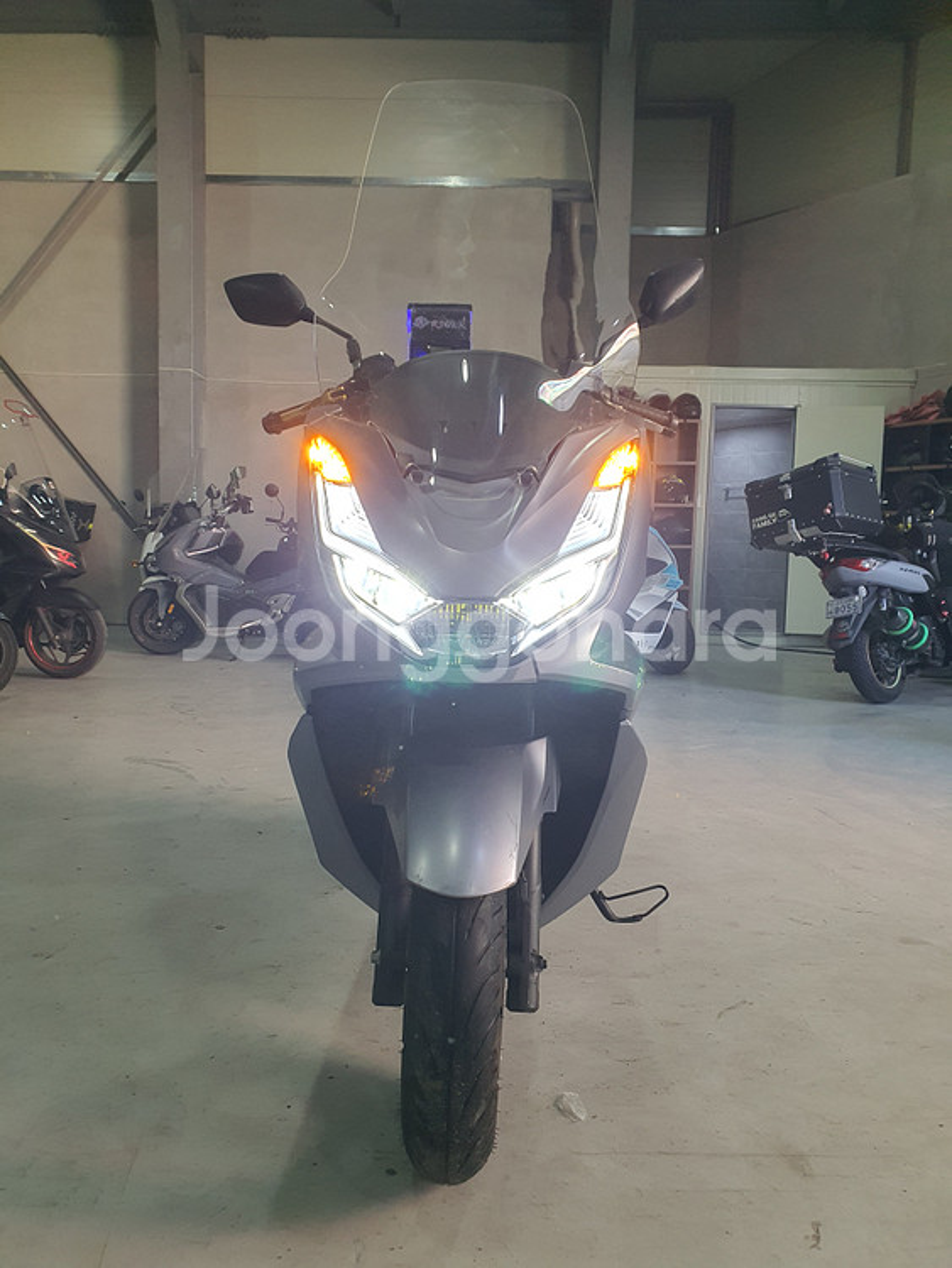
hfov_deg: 53.1
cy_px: 634
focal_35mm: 26
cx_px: 476
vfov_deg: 67.3
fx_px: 953
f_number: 2.4
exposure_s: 1/120
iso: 250
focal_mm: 4.3
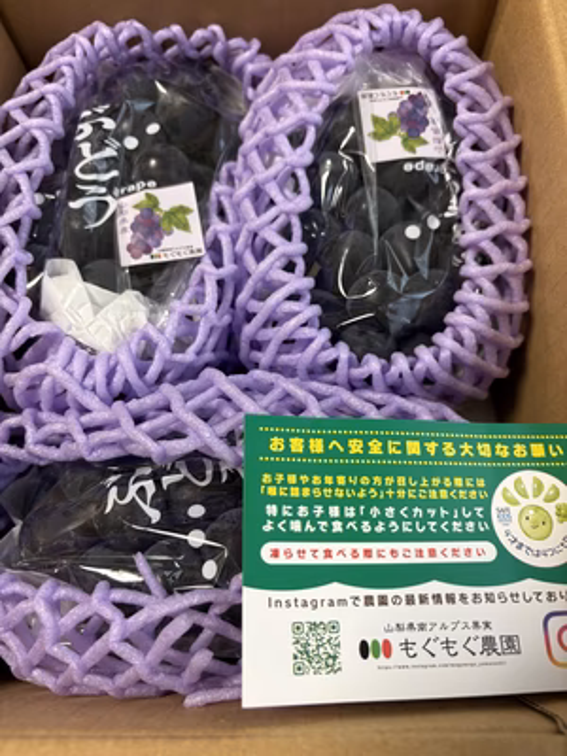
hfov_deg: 53.1
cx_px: 284
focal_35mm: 26
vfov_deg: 67.3
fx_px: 568
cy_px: 378
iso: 125
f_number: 1.6
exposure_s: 1/60
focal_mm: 5.96
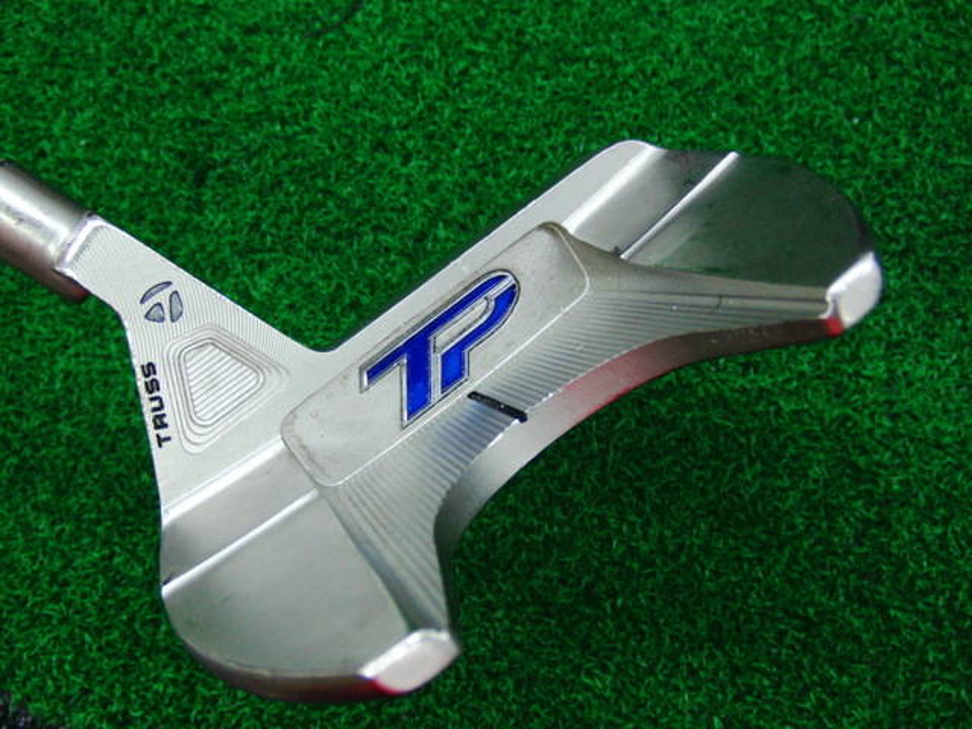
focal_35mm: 37
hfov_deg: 50.1
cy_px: 364
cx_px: 486
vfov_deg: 38.7
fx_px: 1039
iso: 400
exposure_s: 1/60
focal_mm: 6.42
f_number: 3.6
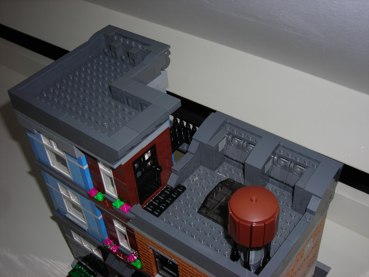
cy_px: 138
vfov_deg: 30.9
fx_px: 501
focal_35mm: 47
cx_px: 184
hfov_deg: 40.4
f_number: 3.4
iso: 50
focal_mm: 7.8
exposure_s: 1/60.1
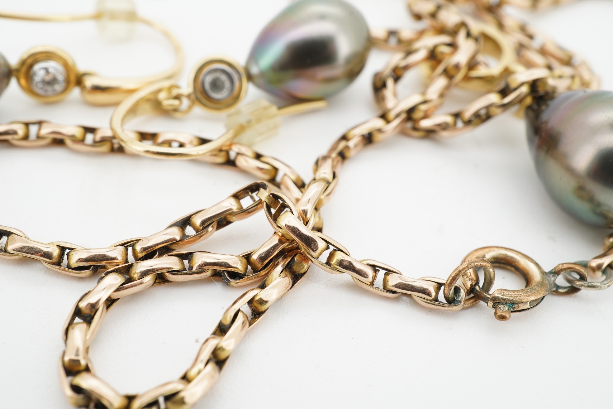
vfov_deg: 29.9
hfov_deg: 43.6
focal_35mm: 45
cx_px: 306
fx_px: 766
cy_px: 204
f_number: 22
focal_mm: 30
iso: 125
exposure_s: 1/50
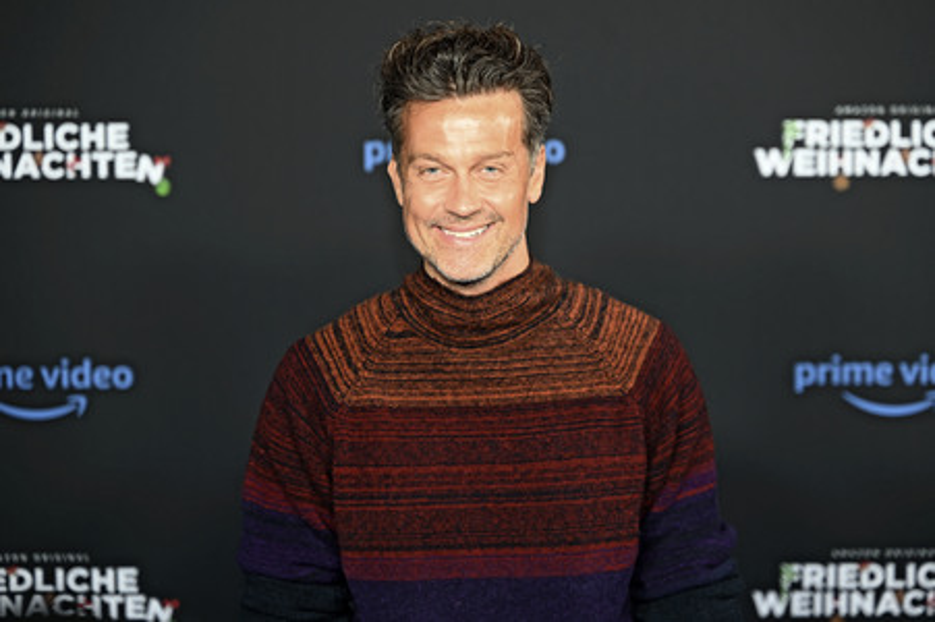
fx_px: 1946
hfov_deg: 27.0
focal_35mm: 75
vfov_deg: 18.2
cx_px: 468
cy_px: 311
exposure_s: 1/125
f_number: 2.8
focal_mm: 75
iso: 500
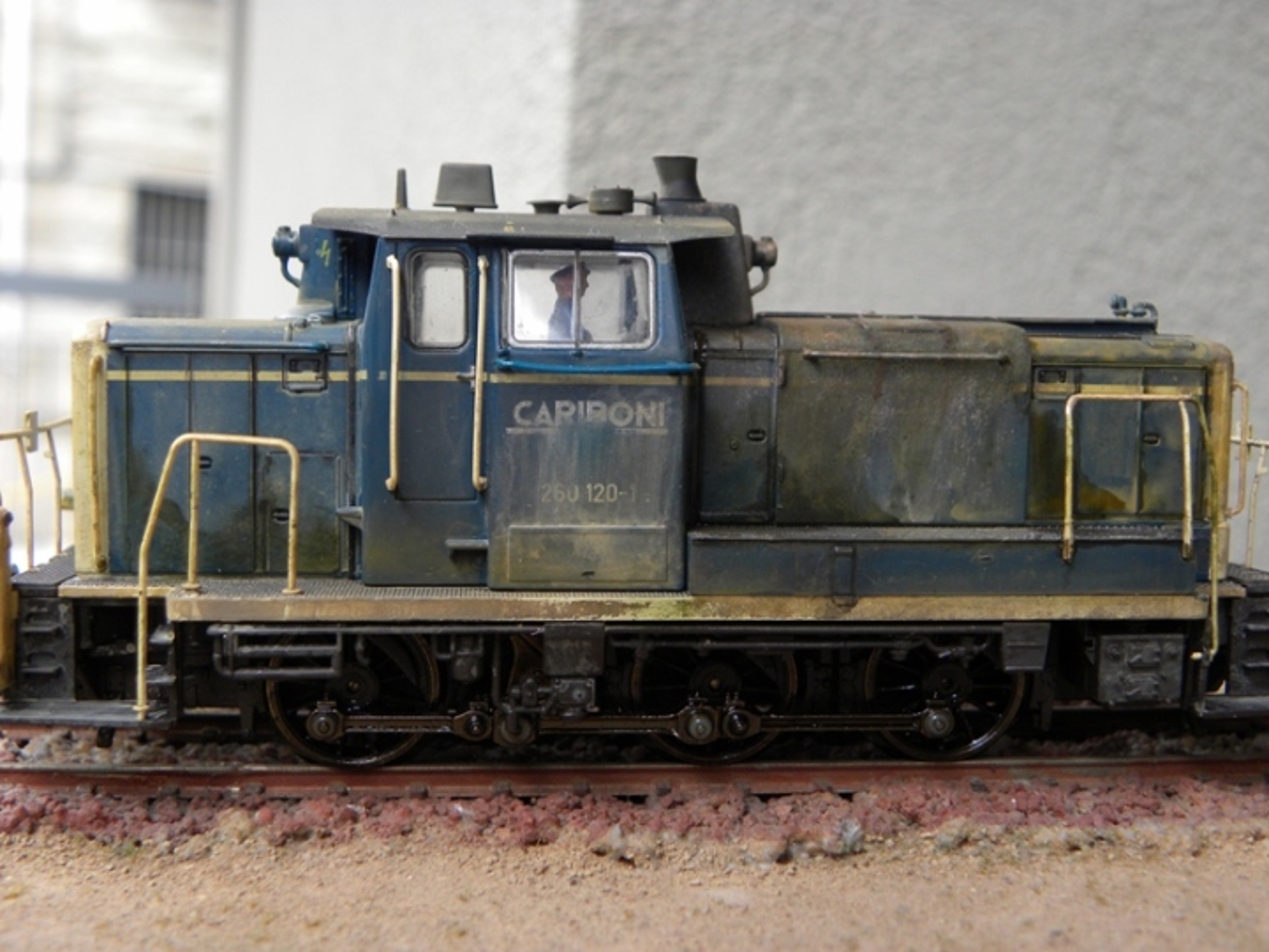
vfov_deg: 35.1
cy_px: 476
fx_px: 1503
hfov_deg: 45.8
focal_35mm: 41
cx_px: 634
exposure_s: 1/60
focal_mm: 7.3
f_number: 3.2
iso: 68
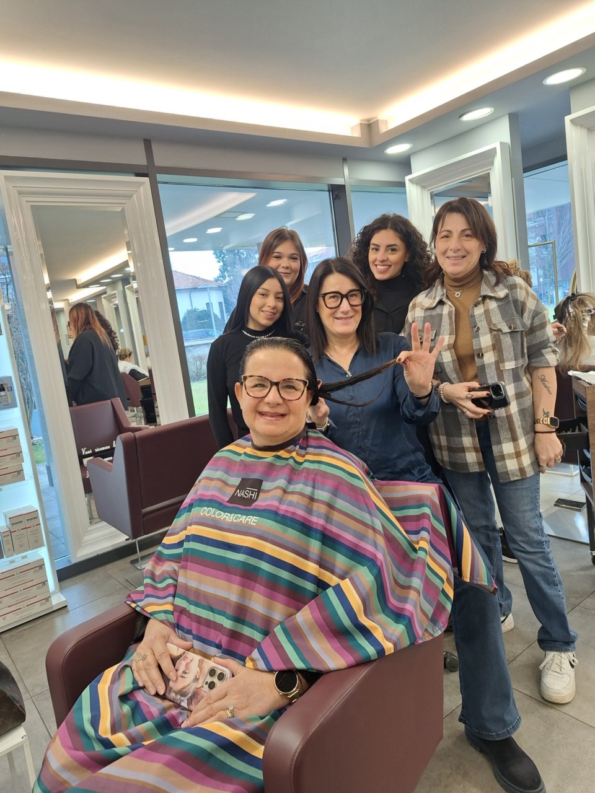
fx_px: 527
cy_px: 396
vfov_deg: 73.9
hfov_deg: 58.9
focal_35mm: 23
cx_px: 298
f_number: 1.8
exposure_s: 1/50
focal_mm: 5.54
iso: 50
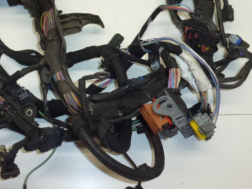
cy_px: 55
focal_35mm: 48
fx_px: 349
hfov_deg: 38.9
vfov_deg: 29.9
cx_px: 71
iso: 400
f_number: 3.3
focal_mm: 4.3
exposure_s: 1/320
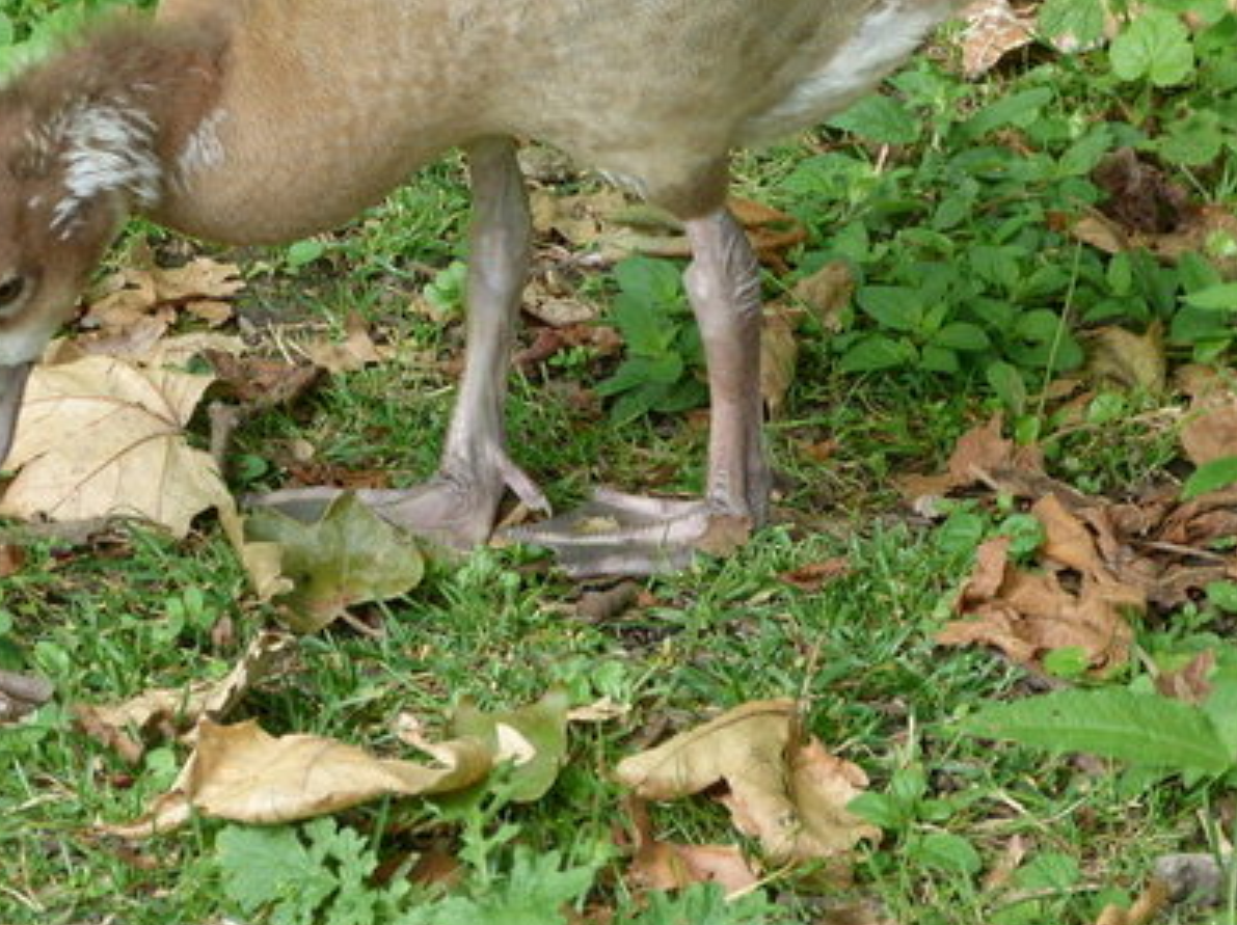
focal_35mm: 389
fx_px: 13888
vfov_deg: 3.8
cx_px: 349
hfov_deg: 5.1
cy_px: 296
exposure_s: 1/80
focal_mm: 43.5
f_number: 4
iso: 160
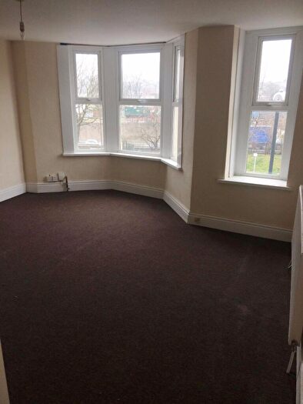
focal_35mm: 29
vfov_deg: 61.6
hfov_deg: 48.2
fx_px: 338
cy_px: 202
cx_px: 152
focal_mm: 4.15
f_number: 2.2
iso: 32
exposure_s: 1/53
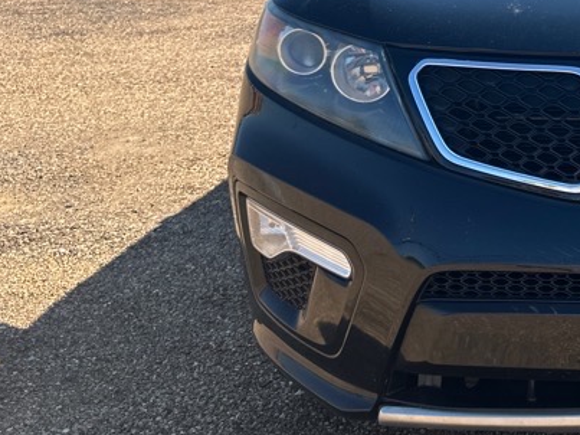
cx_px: 663
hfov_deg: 28.3
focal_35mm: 61
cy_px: 48
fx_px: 1022
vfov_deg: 23.4
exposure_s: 1/2353
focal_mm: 6.86
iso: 80
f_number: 1.78
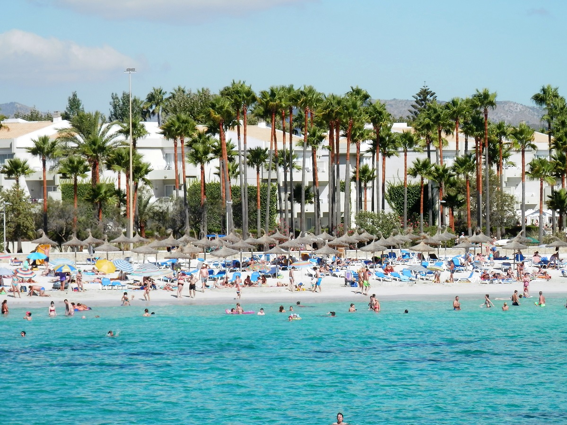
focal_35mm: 204
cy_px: 212
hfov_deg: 9.7
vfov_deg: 7.3
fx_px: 3341
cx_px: 284
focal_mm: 36.5
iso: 80
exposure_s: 1/320
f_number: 5.9
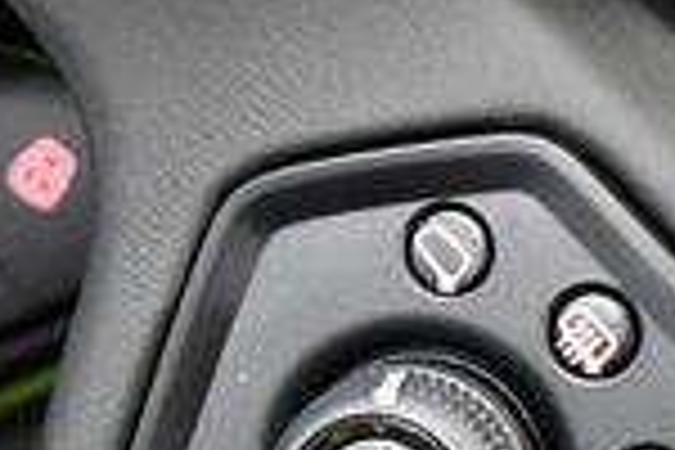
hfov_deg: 13.2
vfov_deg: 8.9
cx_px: 86
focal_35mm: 154
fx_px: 2887
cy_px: 344
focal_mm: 18
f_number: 3.5
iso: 3200
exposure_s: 1/100
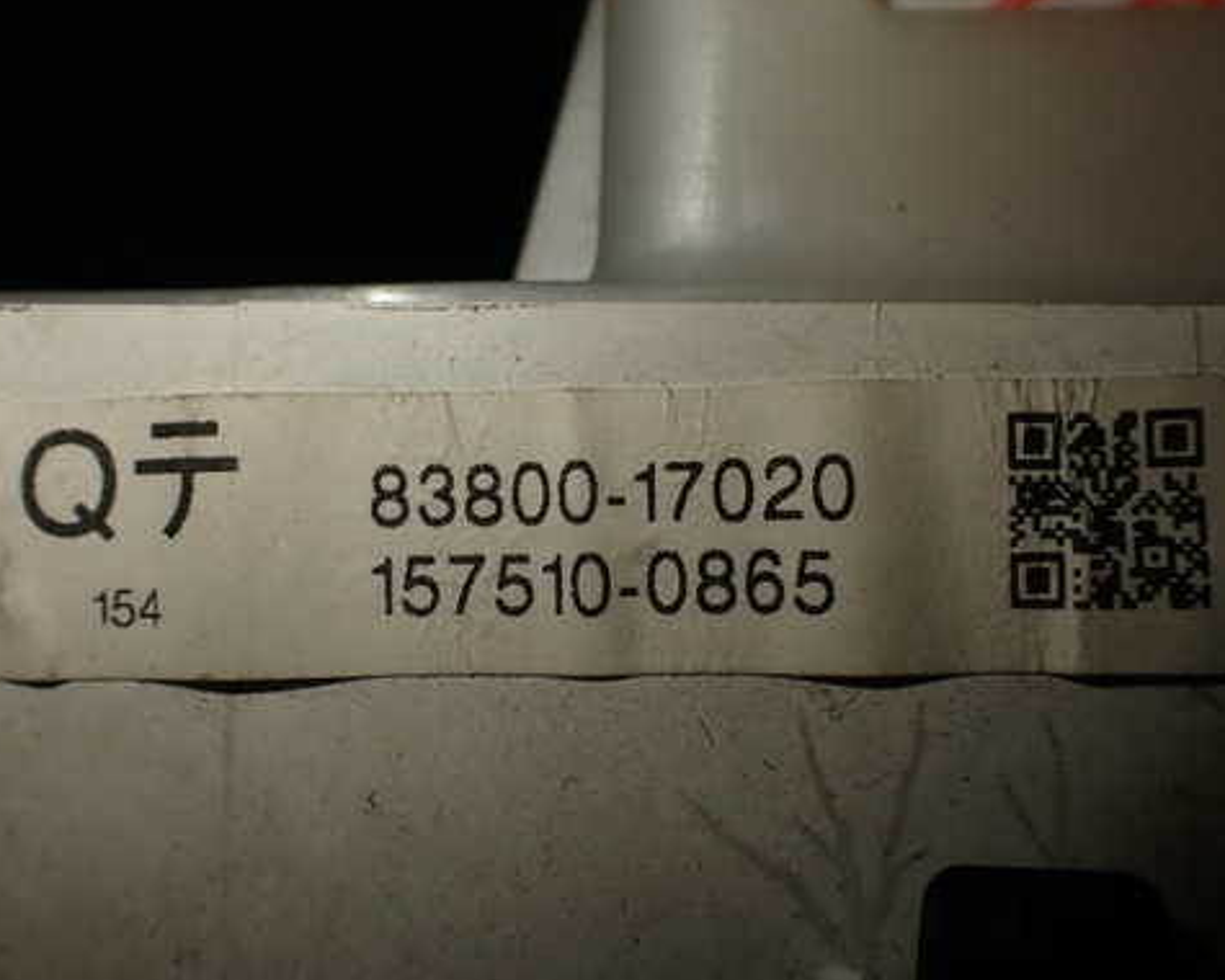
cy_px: 508
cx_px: 567
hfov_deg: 49.0
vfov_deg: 40.1
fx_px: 1341
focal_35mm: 37
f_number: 3.2
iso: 100
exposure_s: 1/250
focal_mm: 5.4
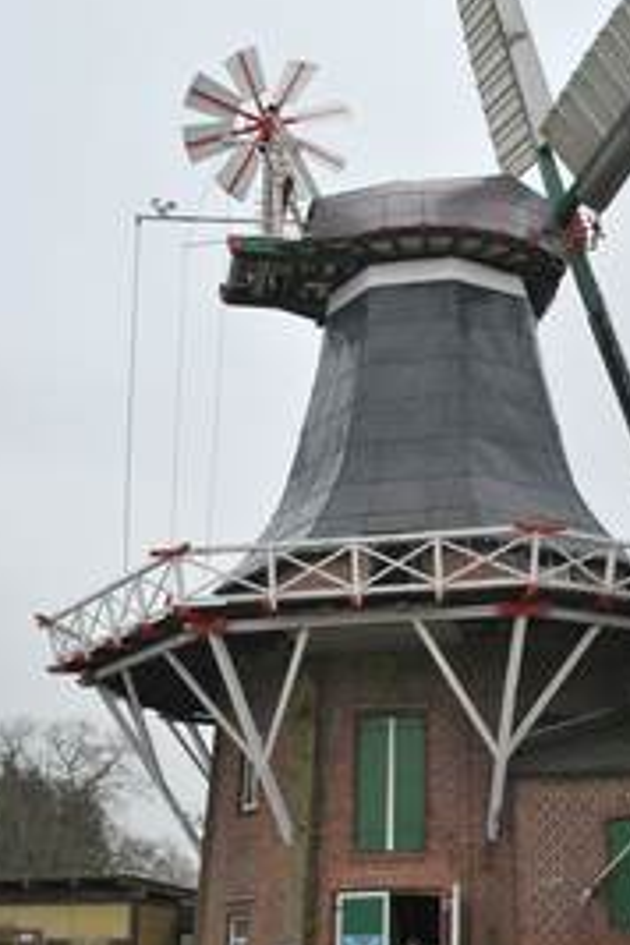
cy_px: 453
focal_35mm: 54
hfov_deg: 24.9
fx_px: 1417
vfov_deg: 36.9
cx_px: 444
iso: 200
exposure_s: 1/100
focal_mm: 24
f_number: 4.2
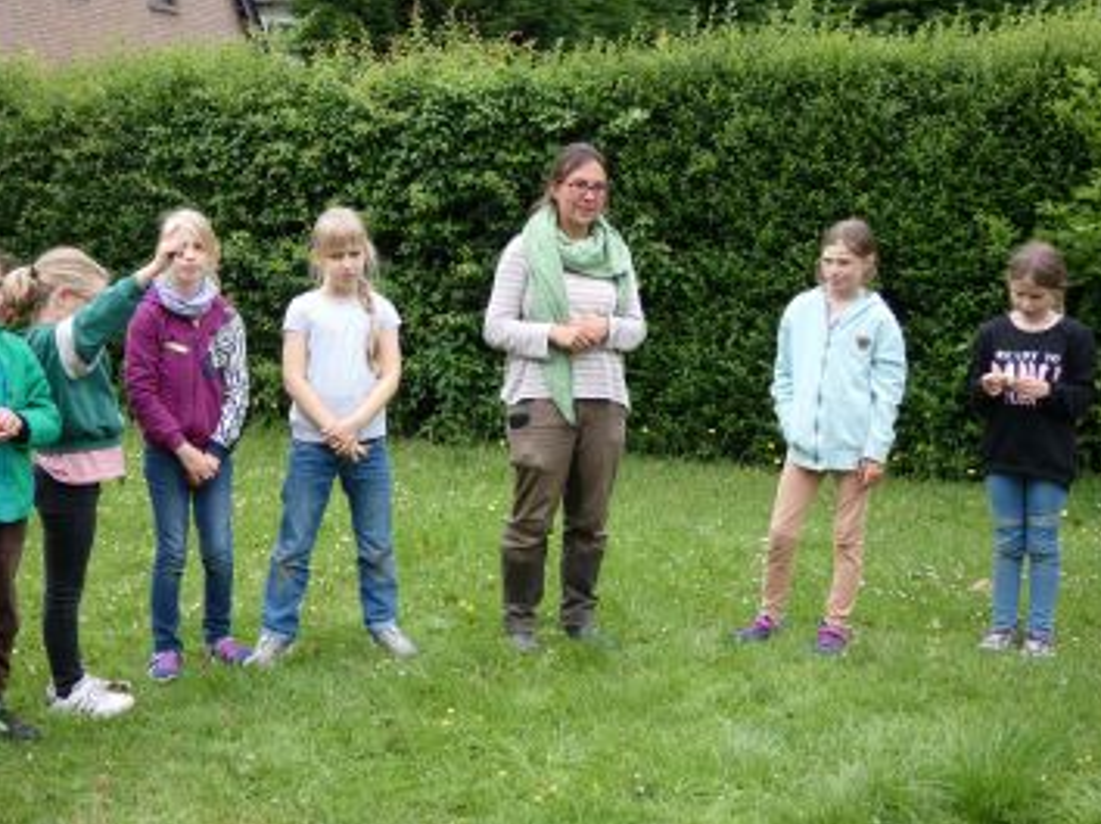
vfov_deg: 28.0
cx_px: 495
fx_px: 1653
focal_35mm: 52
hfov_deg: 36.8
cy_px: 398
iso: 80
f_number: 3.8
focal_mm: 8.2
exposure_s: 1/250
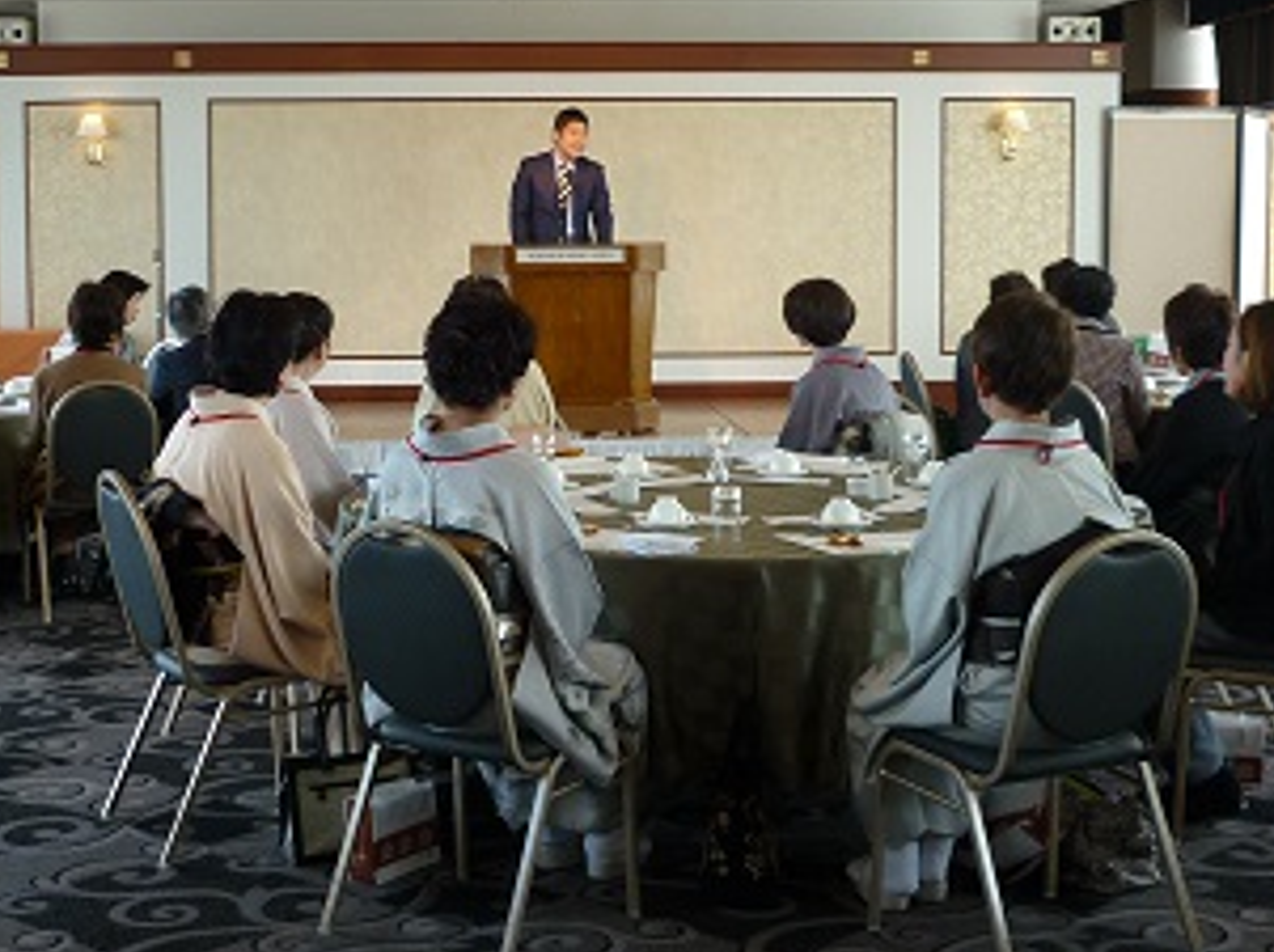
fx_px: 2095
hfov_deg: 33.8
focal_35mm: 57
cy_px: 391
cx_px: 552
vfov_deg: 25.6
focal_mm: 5.5
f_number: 2.8
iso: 80
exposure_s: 1/60
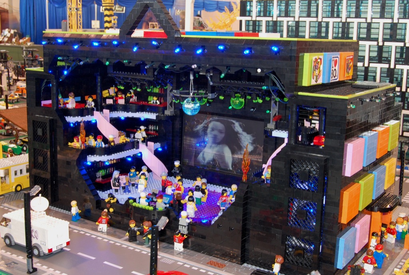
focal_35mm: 45
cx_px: 204
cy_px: 138
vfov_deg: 30.0
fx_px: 513
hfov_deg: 43.5
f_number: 11
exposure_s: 1/1.3
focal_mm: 30
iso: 400
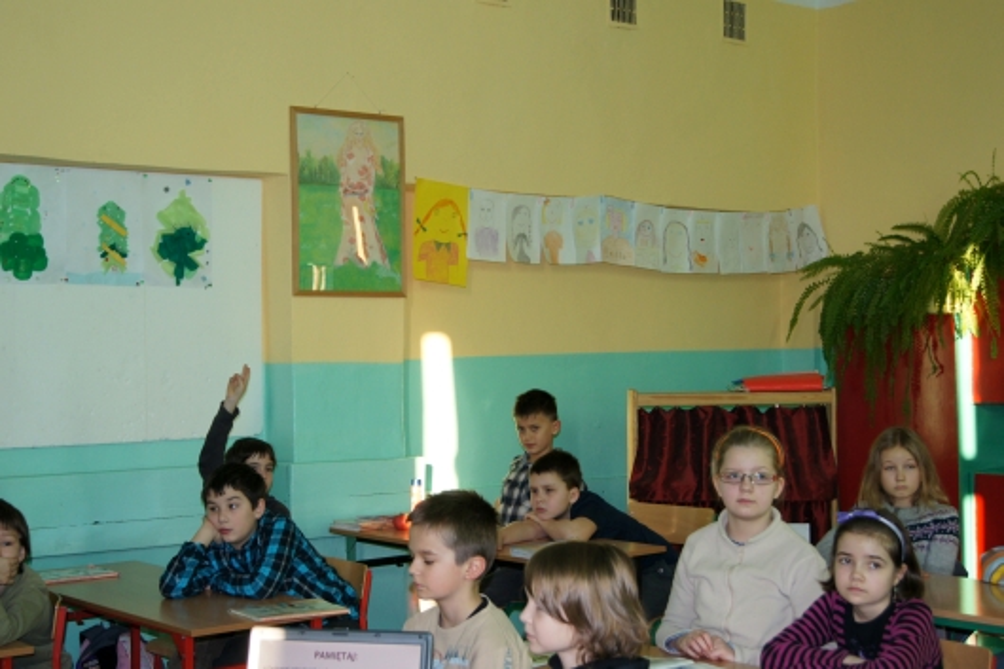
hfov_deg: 37.9
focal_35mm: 52
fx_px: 1464
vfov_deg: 25.7
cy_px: 334
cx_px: 502
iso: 640
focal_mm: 35
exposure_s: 1/60
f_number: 5
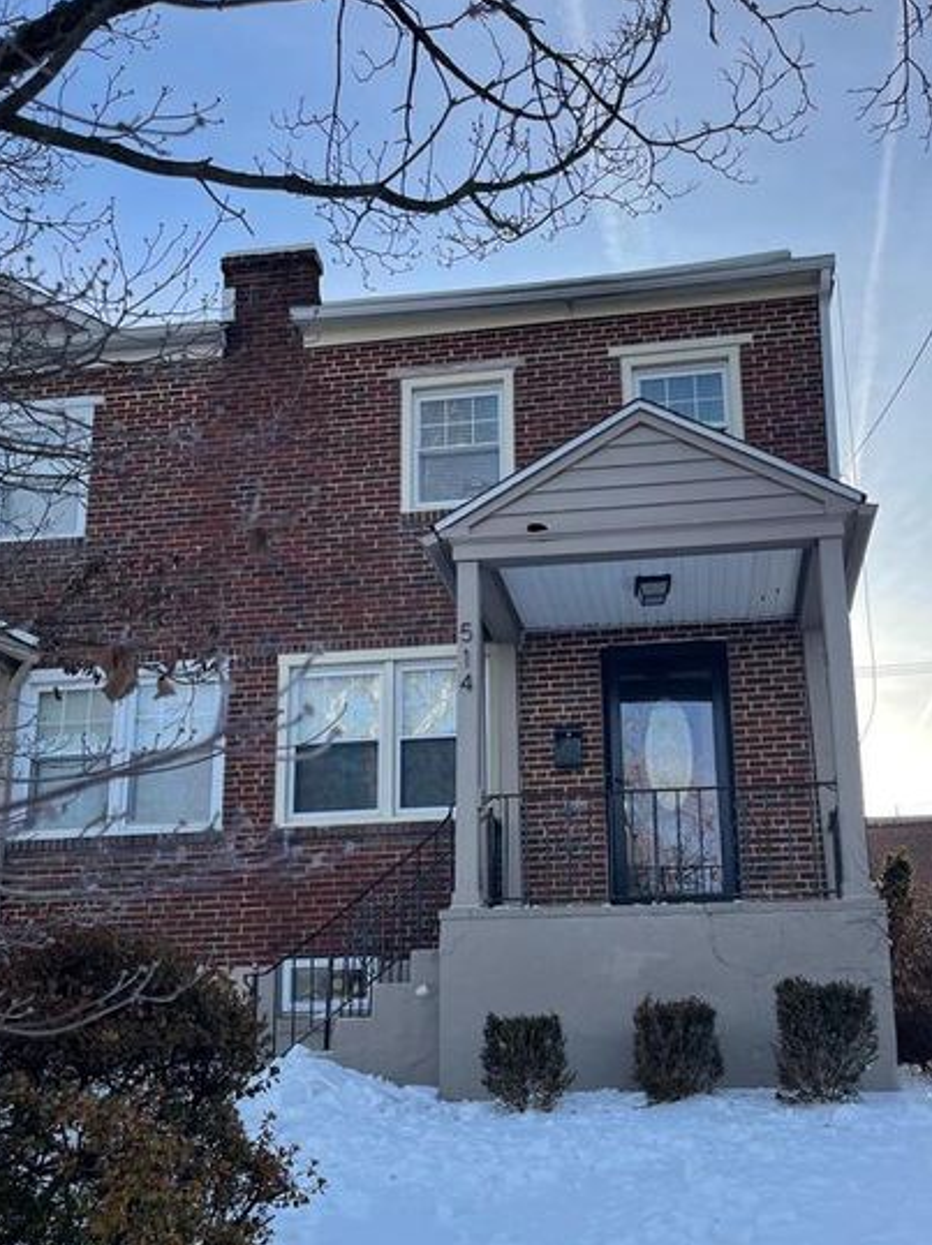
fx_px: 1114
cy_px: 765
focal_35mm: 31
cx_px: 550
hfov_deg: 45.2
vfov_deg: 57.8
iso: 32
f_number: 1.6
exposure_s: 1/1225
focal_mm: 5.1
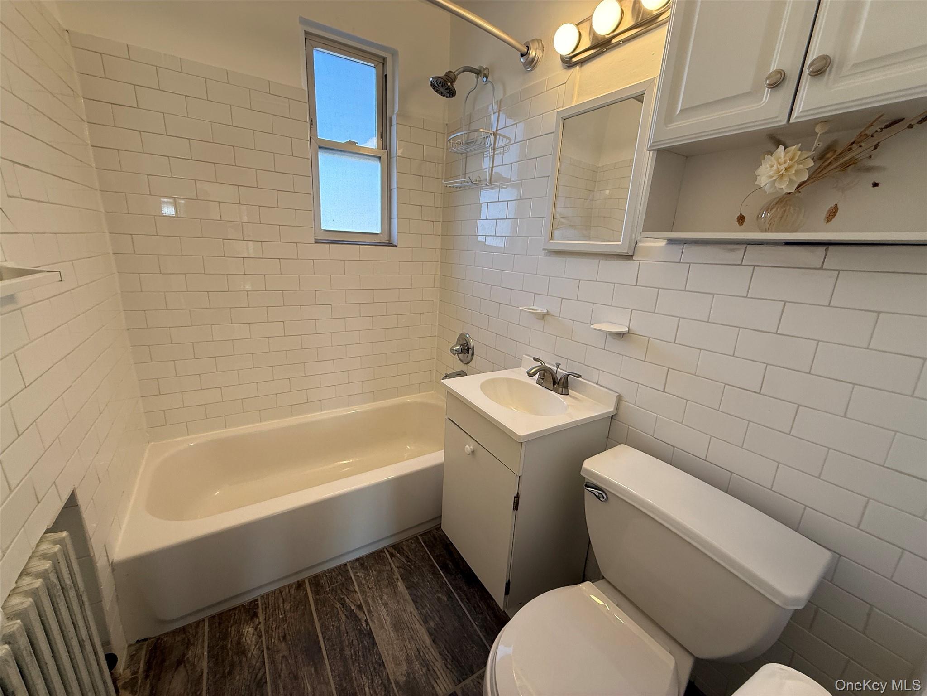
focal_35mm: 14
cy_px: 348
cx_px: 464
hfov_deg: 102.1
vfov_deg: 85.7
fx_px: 375
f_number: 2.2
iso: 125
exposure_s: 1/120
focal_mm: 2.22
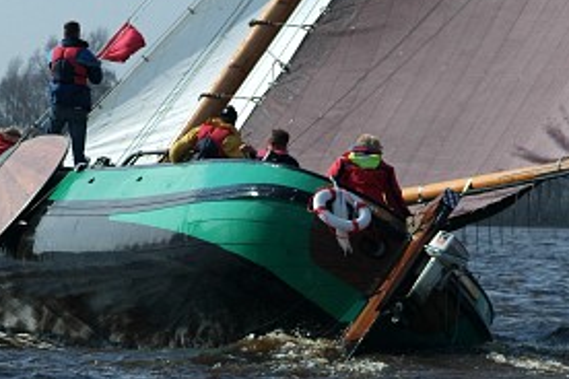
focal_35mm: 293
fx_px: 4631
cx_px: 223
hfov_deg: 7.0
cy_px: 80
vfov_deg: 4.7
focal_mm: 120
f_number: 9.5
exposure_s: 1/1500
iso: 400
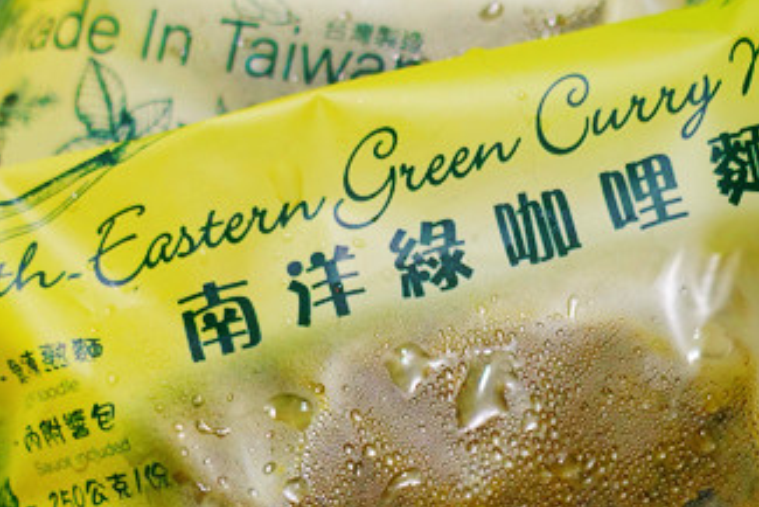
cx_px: 504
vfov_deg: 22.2
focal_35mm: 59
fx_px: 1244
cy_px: 501
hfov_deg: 33.6
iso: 250
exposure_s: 1/30
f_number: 1.8
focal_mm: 8.8
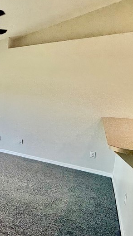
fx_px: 188
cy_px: 110
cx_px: -81
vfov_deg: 64.2
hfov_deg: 25.4
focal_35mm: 30
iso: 64
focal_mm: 2.22
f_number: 2.2
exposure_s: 1/165
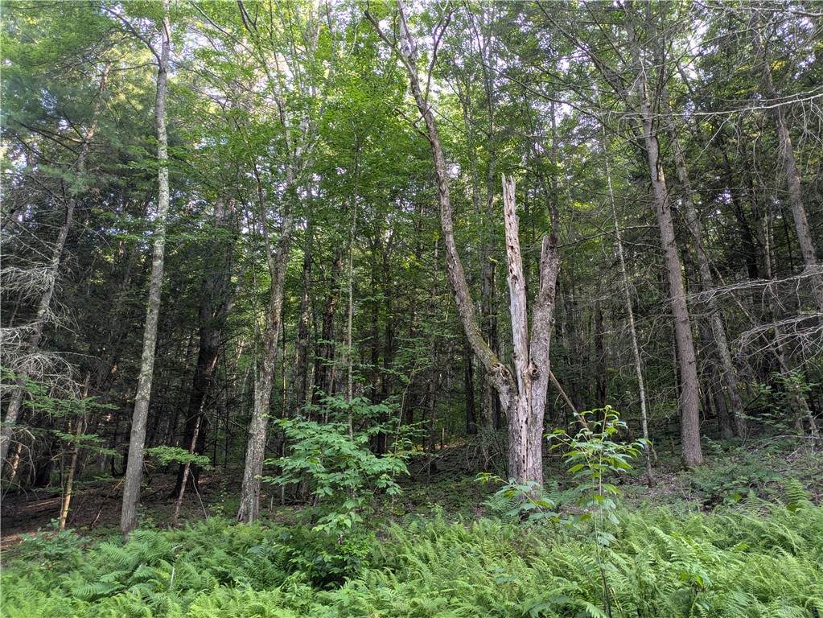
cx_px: 412
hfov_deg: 69.4
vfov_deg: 54.9
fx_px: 595
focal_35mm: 25
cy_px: 309
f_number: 1.89
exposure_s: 1/120
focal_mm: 5.43
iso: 126
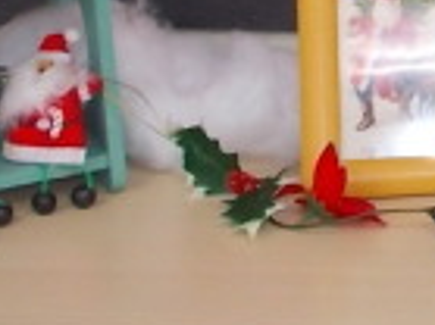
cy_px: -41
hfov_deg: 13.5
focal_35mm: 134
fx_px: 1682
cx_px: 732
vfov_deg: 10.9
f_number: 3.3
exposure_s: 1/25
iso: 80
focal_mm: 4.1
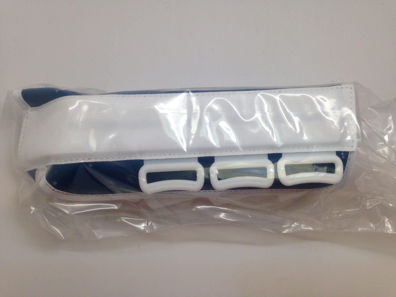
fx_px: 378
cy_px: 148
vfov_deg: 42.9
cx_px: 198
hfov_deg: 55.4
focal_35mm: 33
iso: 80
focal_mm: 4.12
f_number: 2.4
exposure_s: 1/120
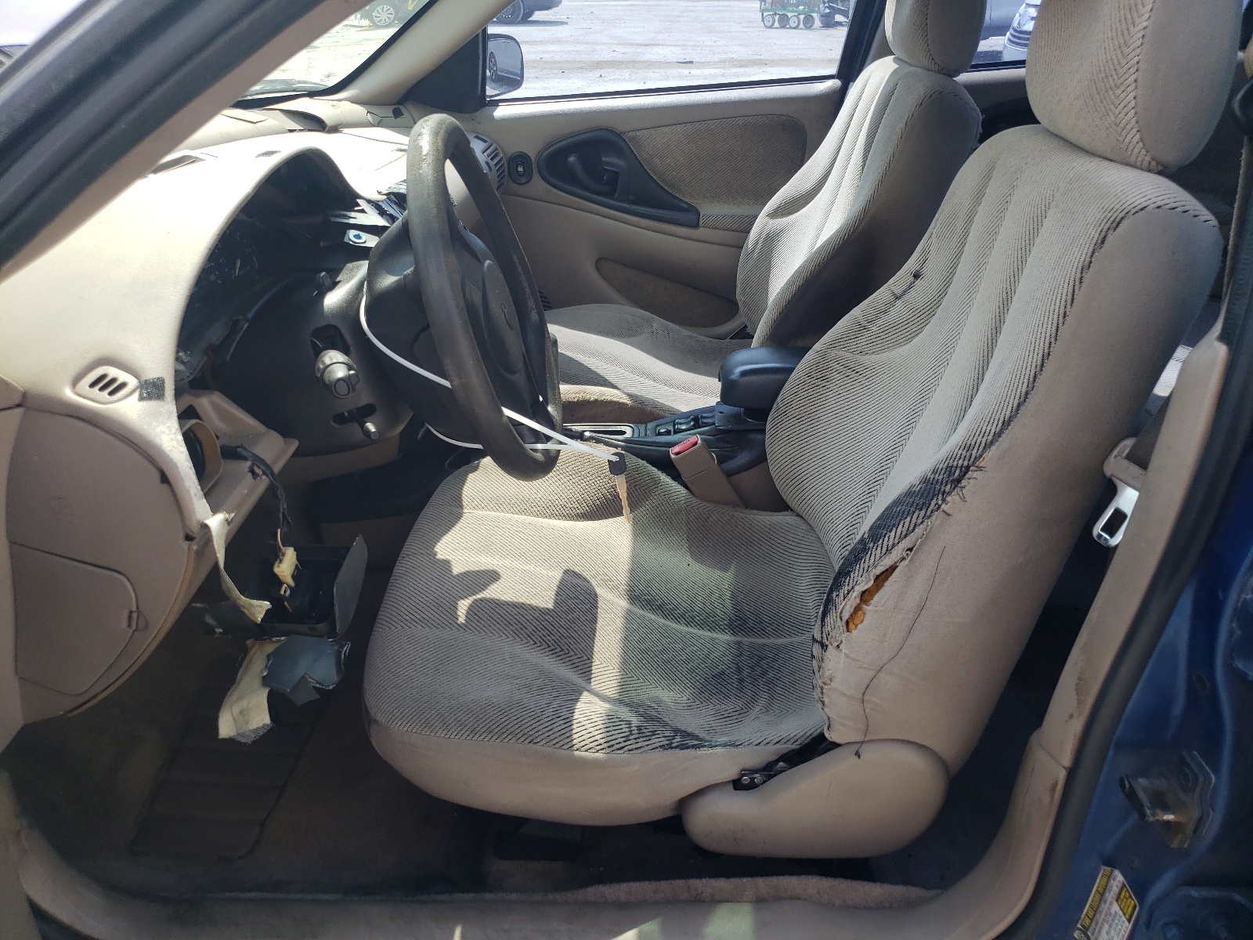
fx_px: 941
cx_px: 626
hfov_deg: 67.3
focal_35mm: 26
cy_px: 470
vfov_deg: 53.1
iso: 50
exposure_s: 1/909
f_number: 1.5
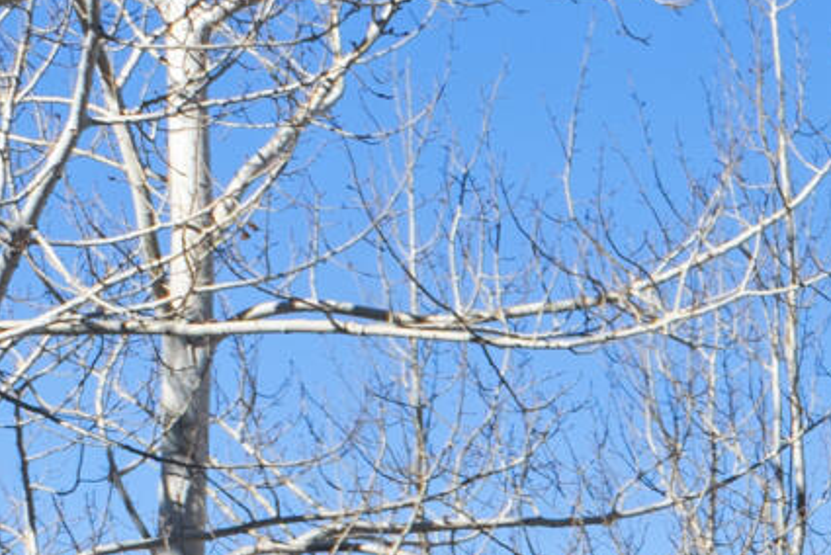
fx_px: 3095
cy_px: 1102
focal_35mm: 134
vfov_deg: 9.6
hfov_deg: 12.3
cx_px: 1977
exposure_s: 1/20
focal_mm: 19
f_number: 8
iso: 100
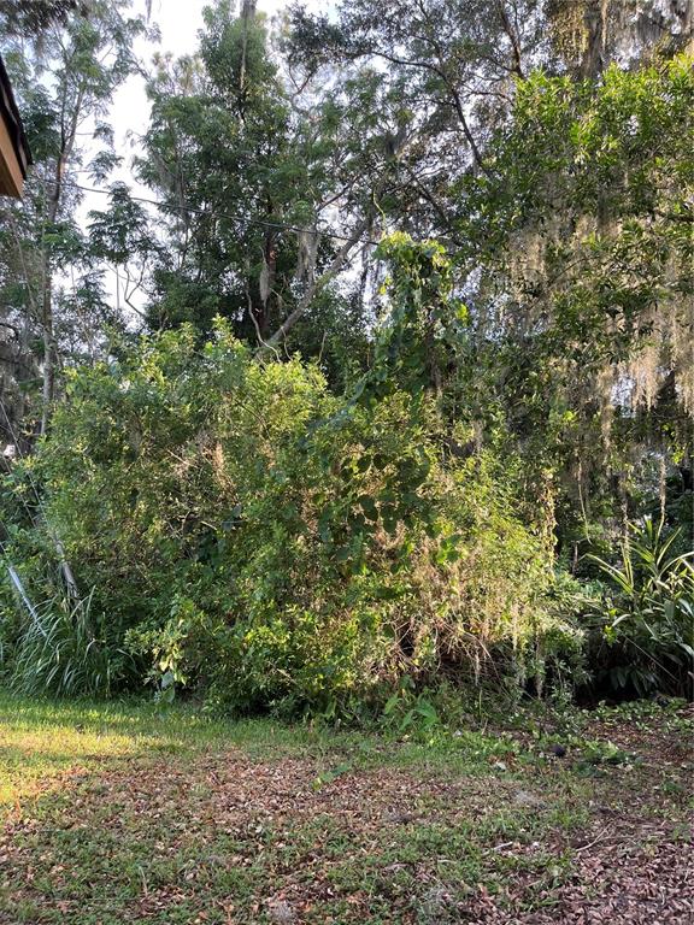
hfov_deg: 53.1
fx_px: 695
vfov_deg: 67.3
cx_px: 347
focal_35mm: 26
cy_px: 462
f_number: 1.6
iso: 40
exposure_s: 1/164
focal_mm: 5.1
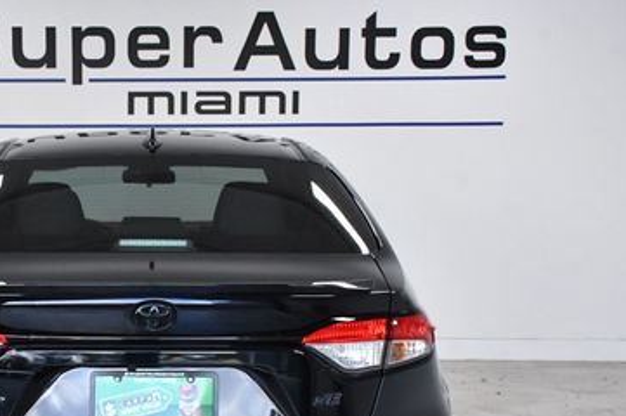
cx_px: 135
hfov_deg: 28.0
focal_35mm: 71
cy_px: 340
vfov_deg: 18.9
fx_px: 1233
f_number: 9
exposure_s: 1/320
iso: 2500
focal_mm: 27
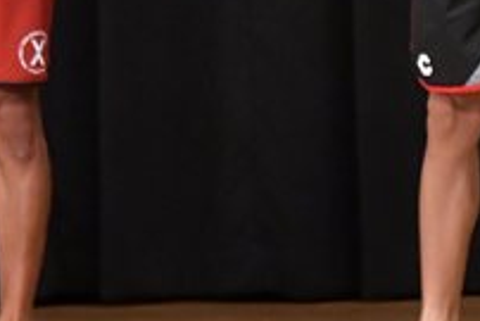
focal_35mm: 774
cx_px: 778
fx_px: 10327
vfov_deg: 1.8
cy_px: -105
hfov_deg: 2.7
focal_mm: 135
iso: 6400
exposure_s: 1/400
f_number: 5.6
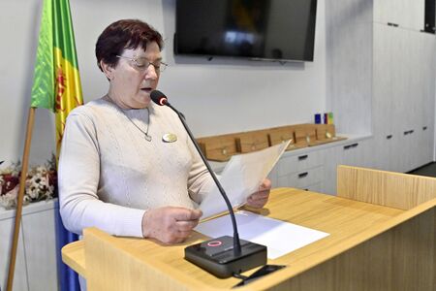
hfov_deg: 54.4
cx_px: 218
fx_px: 424
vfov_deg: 37.9
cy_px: 146
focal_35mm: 35
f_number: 4.5
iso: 5000
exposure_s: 1/200
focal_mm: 35
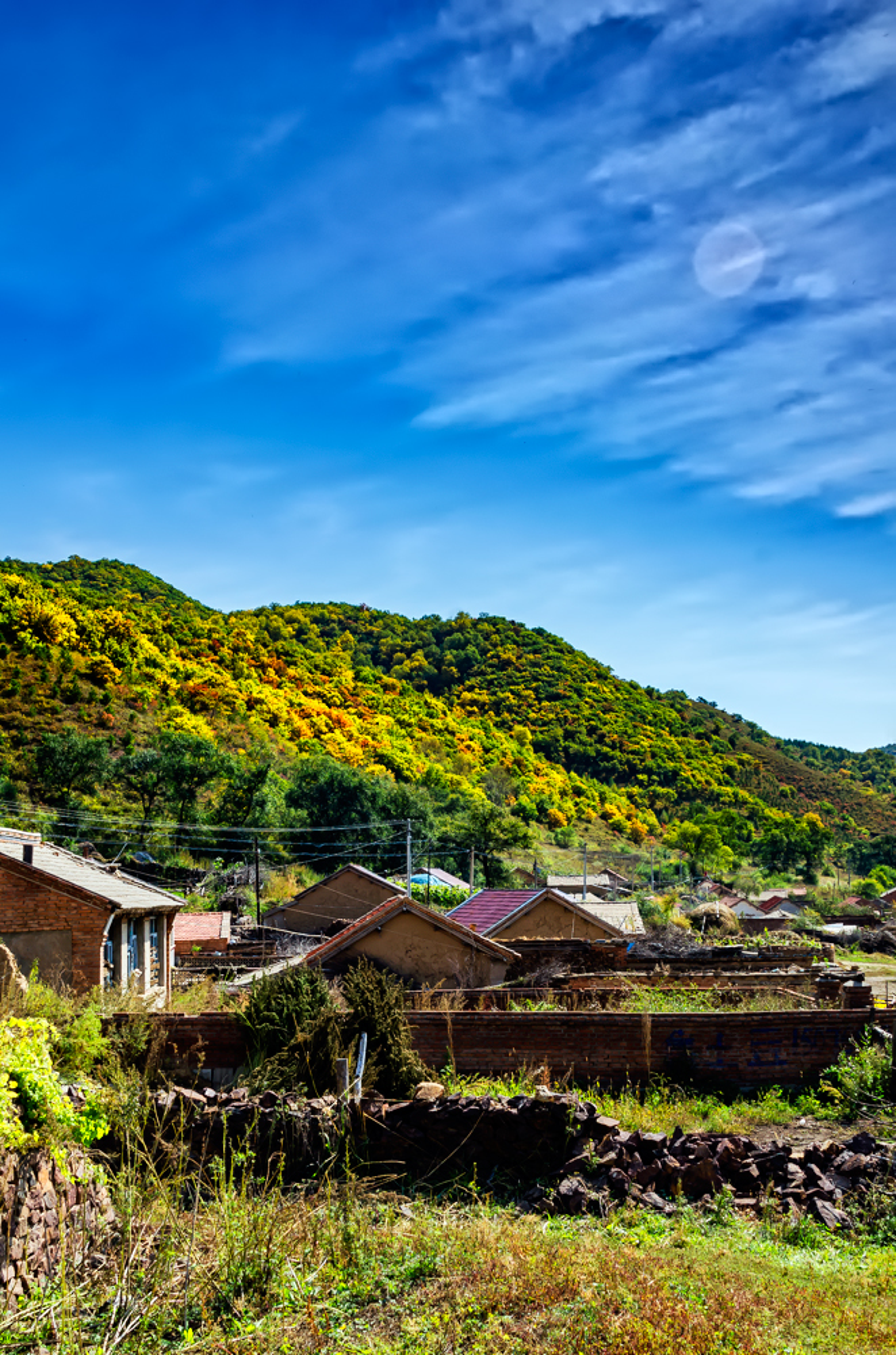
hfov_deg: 31.7
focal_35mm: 42
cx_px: 448
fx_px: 1576
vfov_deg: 46.5
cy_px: 678
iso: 100
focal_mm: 28
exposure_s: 1/200
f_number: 10
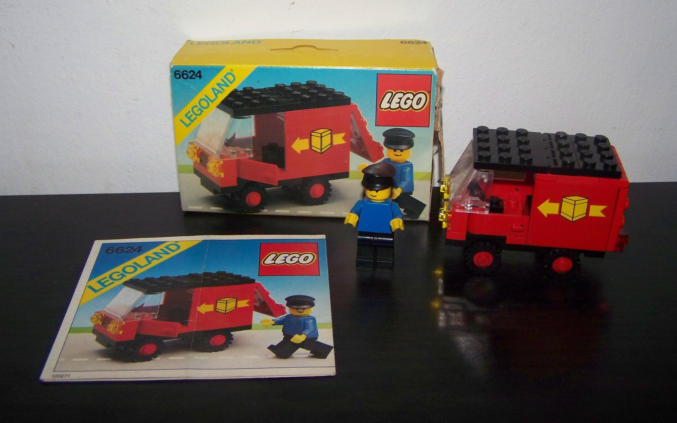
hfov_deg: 48.2
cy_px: 175
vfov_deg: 31.2
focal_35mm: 41
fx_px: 756
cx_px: 338
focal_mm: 6.3
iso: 200
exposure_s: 1/30
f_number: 2.8
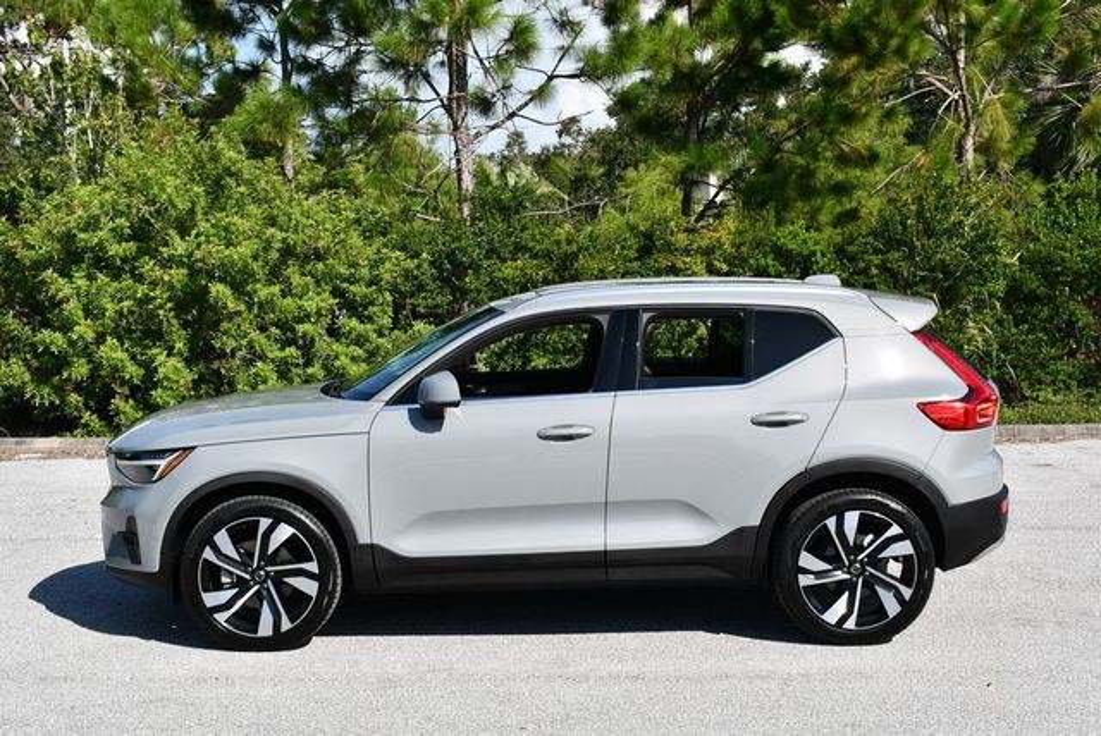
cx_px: 550
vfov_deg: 23.4
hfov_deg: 34.5
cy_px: 368
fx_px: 1775
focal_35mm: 58
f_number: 8
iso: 100
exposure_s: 1/250
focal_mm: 29
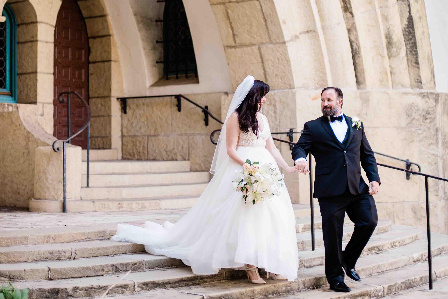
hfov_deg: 27.0
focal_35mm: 75
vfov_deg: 18.0
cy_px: 56
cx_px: 224
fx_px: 933
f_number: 2
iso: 200
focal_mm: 50
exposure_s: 1/320
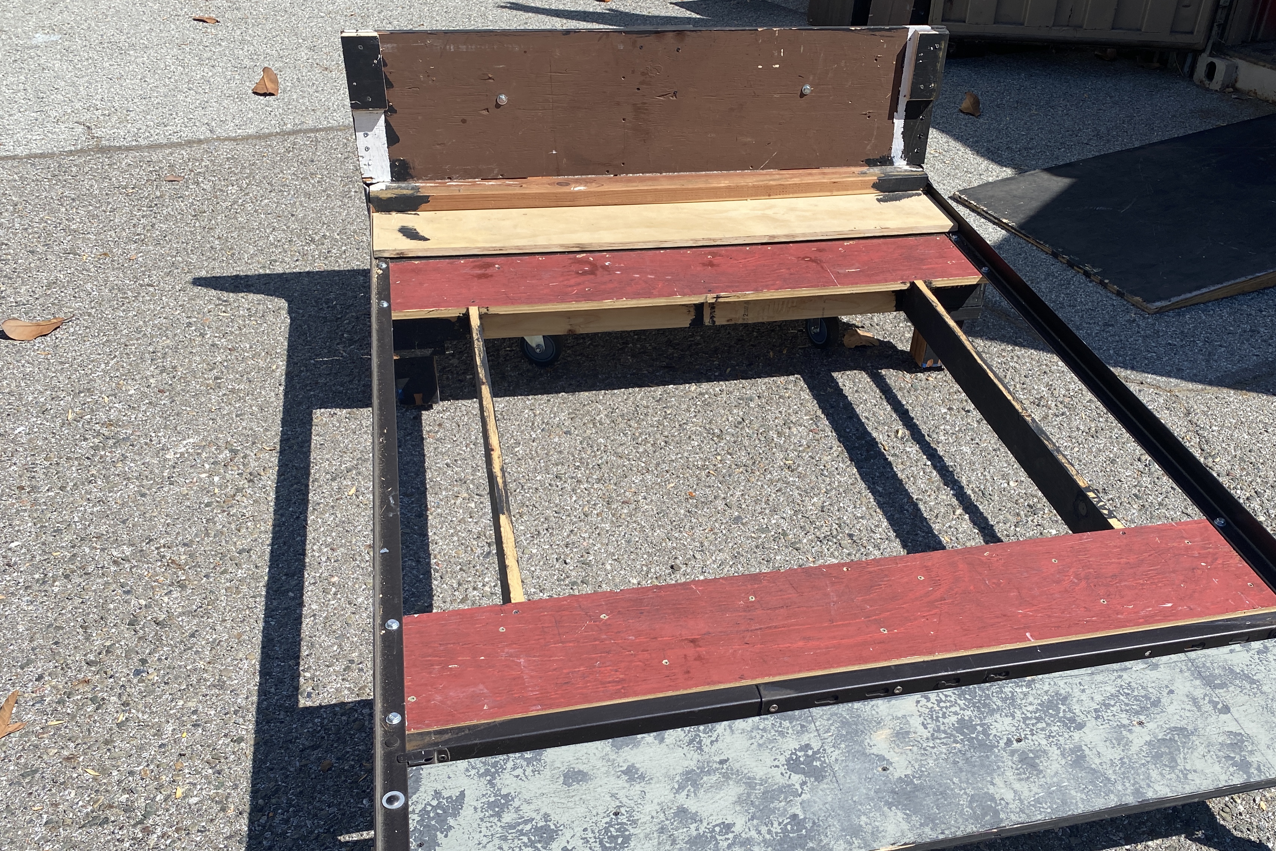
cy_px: 538
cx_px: 743
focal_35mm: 32
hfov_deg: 58.4
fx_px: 1134
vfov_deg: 40.8
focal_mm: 4.25
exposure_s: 1/2967
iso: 32
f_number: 1.8
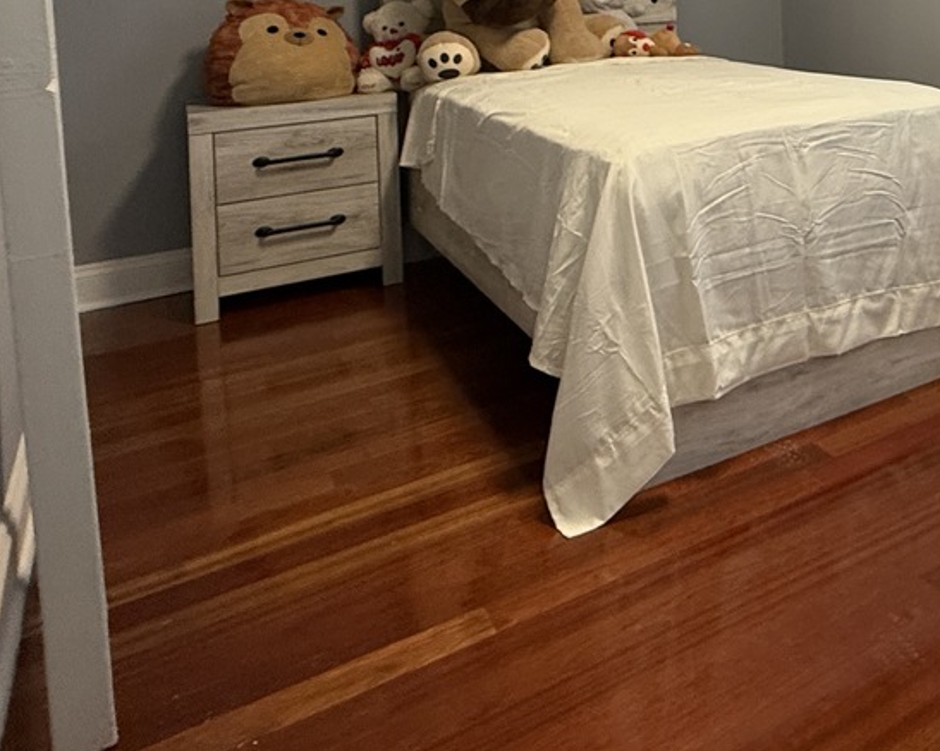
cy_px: -34
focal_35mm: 36
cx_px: 919
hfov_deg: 43.7
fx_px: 1001
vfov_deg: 36.1
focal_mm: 2.22
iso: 250
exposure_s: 1/60
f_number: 2.2
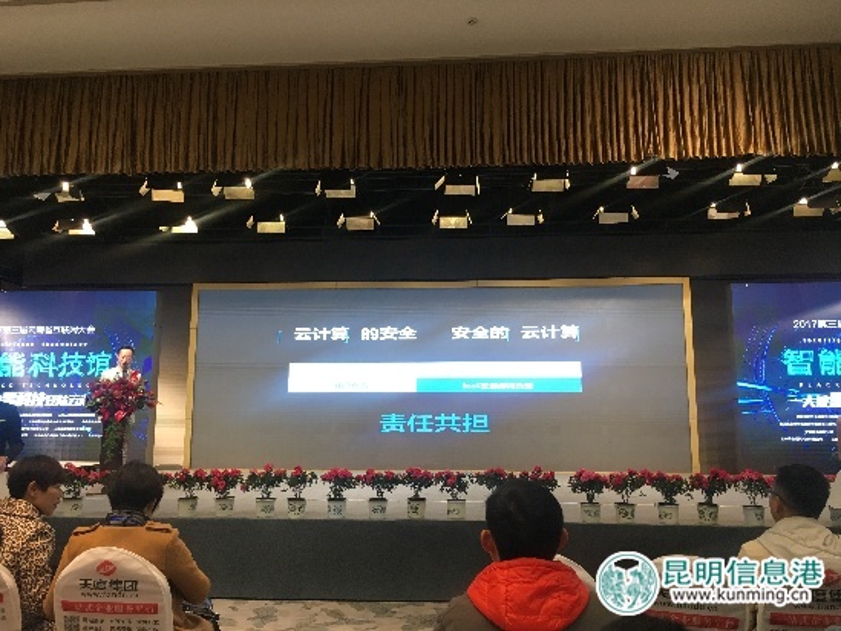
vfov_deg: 48.2
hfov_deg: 61.6
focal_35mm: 29
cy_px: 316
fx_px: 705
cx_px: 420
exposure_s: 1/33
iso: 50
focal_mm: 4.15
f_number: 2.2
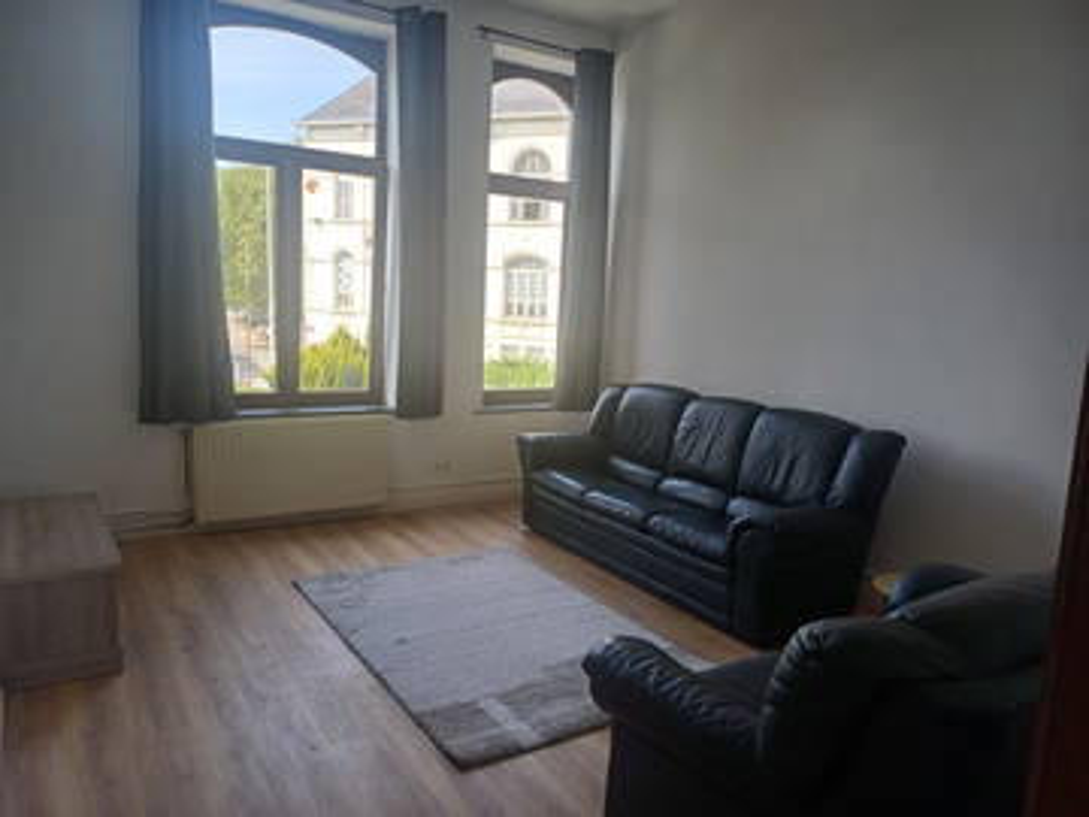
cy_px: 408
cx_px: 544
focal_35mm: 25
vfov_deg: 54.9
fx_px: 786
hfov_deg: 69.4
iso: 50
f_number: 1.8
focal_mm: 4.65
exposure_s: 1/142
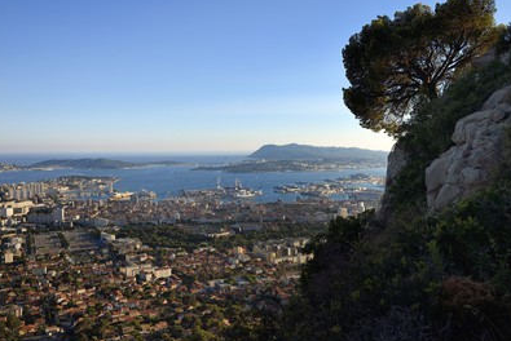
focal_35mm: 34
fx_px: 483
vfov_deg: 38.9
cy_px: 176
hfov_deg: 55.8
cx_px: 259
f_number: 11
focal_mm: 32
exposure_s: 1/250
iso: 200
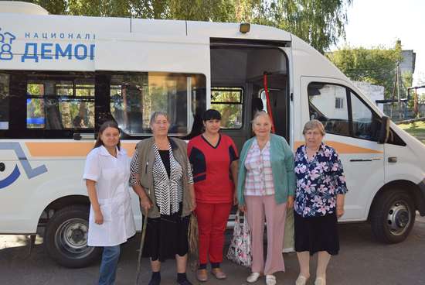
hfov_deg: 53.1
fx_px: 425
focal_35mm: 36
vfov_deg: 37.0
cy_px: 142
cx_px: 212
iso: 100
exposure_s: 1/125
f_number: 5.6
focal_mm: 24
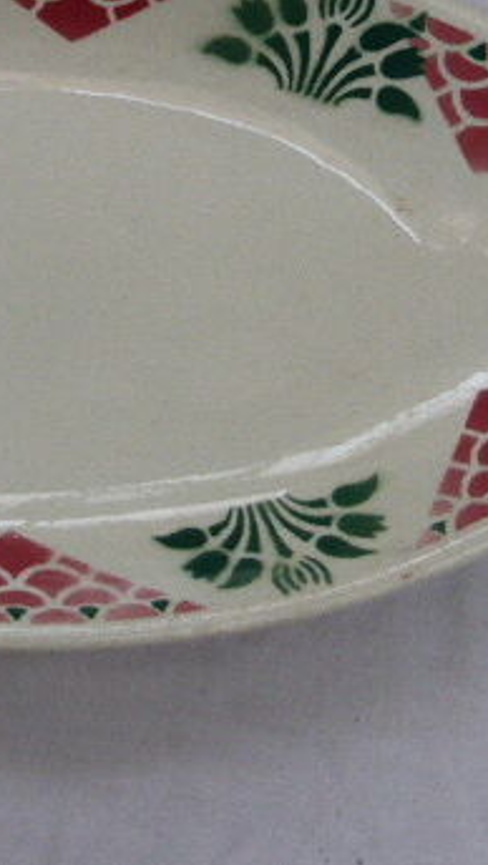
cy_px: 299
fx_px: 1860
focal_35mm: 81
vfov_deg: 26.1
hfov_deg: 14.6
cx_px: -30
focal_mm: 6.9
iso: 400
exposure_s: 1/50
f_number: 3.9
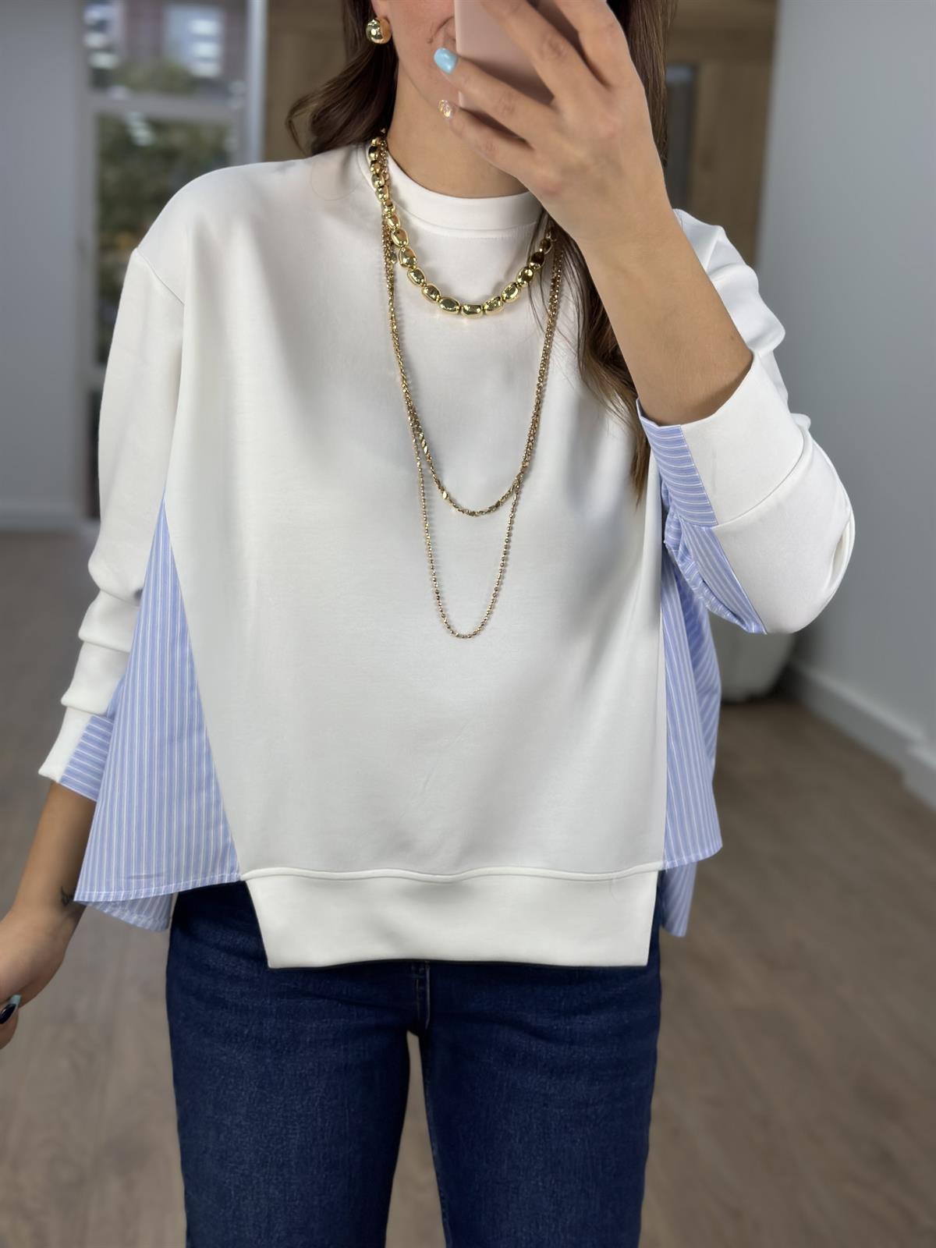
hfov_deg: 30.3
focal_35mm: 48
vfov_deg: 39.7
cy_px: 624
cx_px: 468
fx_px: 1731
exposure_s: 1/441
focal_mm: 6.86
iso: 80
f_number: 1.78
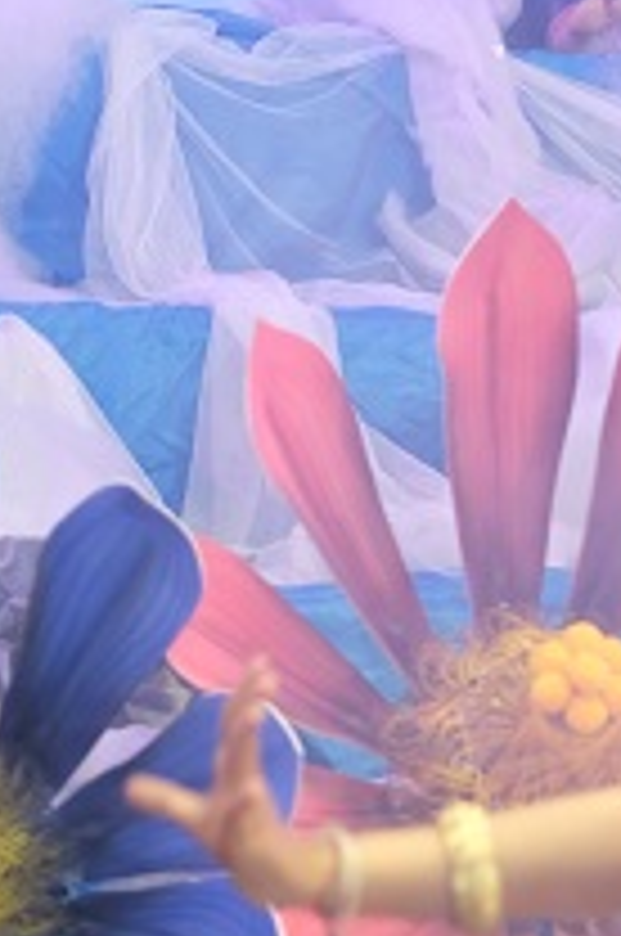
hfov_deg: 2.3
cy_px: -1053
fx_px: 15186
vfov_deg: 3.5
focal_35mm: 585
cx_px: 688
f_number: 2
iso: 250
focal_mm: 90
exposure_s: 1/60
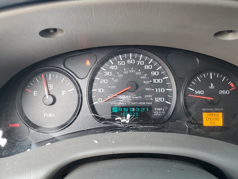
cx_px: 119
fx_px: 179
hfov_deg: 67.3
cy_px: 90
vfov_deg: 53.1
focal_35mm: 26
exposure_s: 1/120
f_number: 1.5
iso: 92
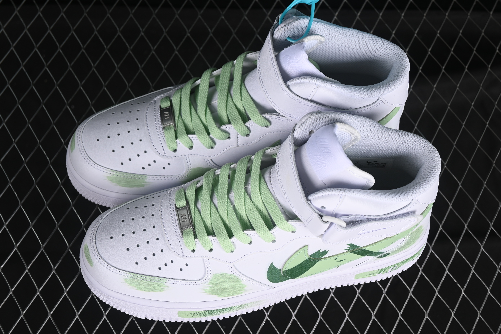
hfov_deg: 27.0
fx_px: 1044
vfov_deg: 18.2
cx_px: 250
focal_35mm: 75
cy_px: 167
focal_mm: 50
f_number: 7.1
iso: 160
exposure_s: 1/80
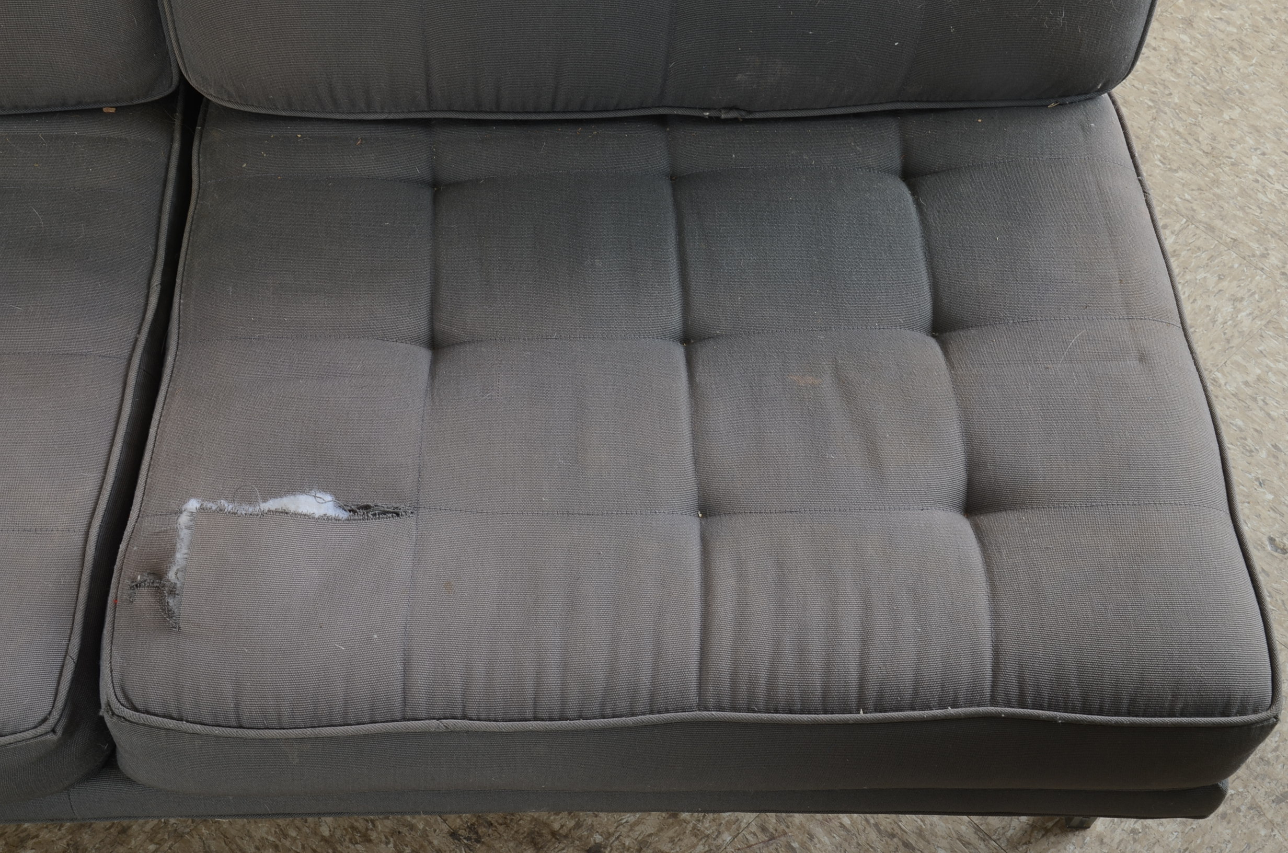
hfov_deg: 39.0
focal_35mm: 51
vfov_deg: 26.4
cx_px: 644
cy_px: 426
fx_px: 1821
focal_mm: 34
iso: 125
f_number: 11
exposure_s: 1/160
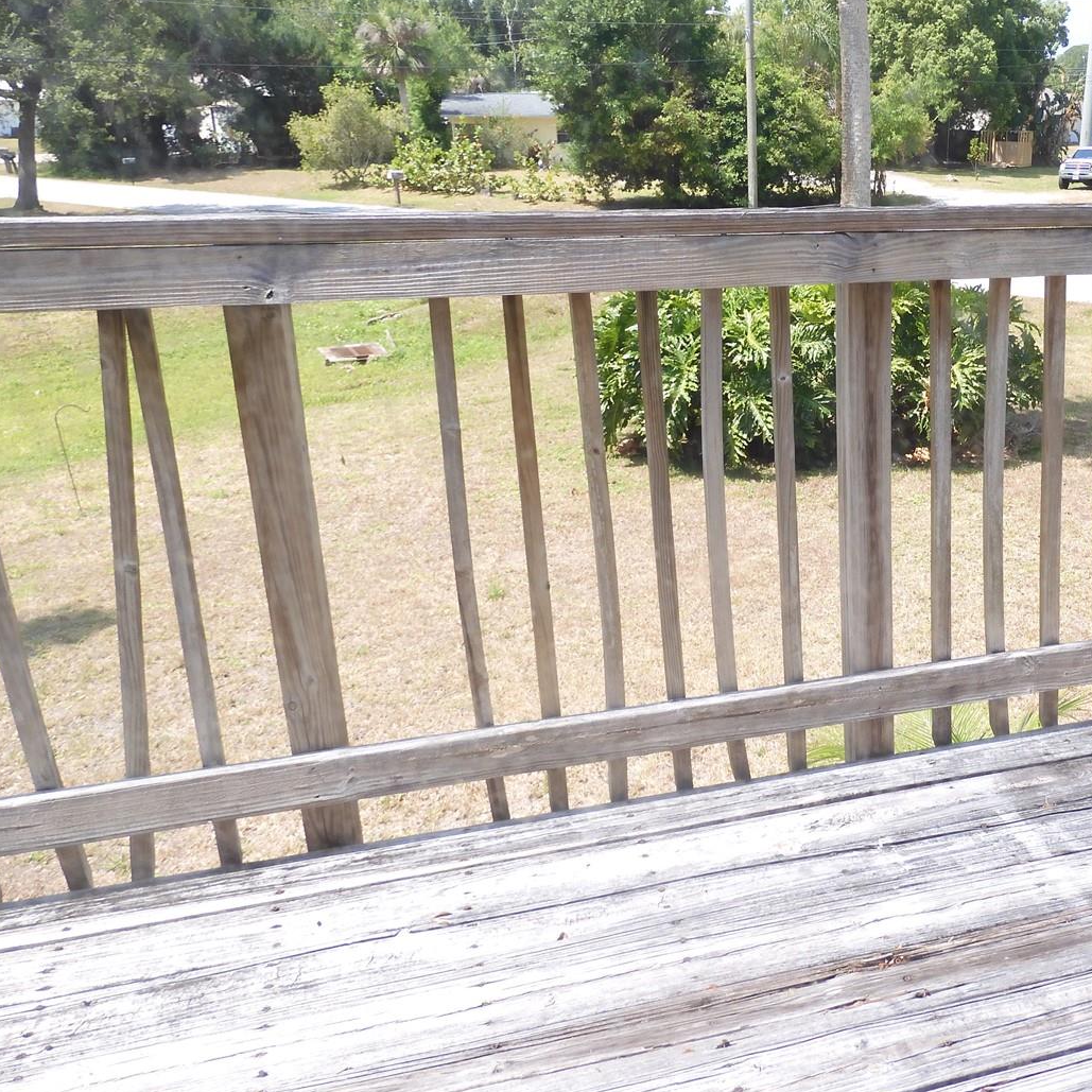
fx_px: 1178
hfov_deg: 47.7
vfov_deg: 49.7
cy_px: 530
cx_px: 828
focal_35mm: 33
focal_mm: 4.3
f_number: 3.4
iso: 100
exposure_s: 1/400
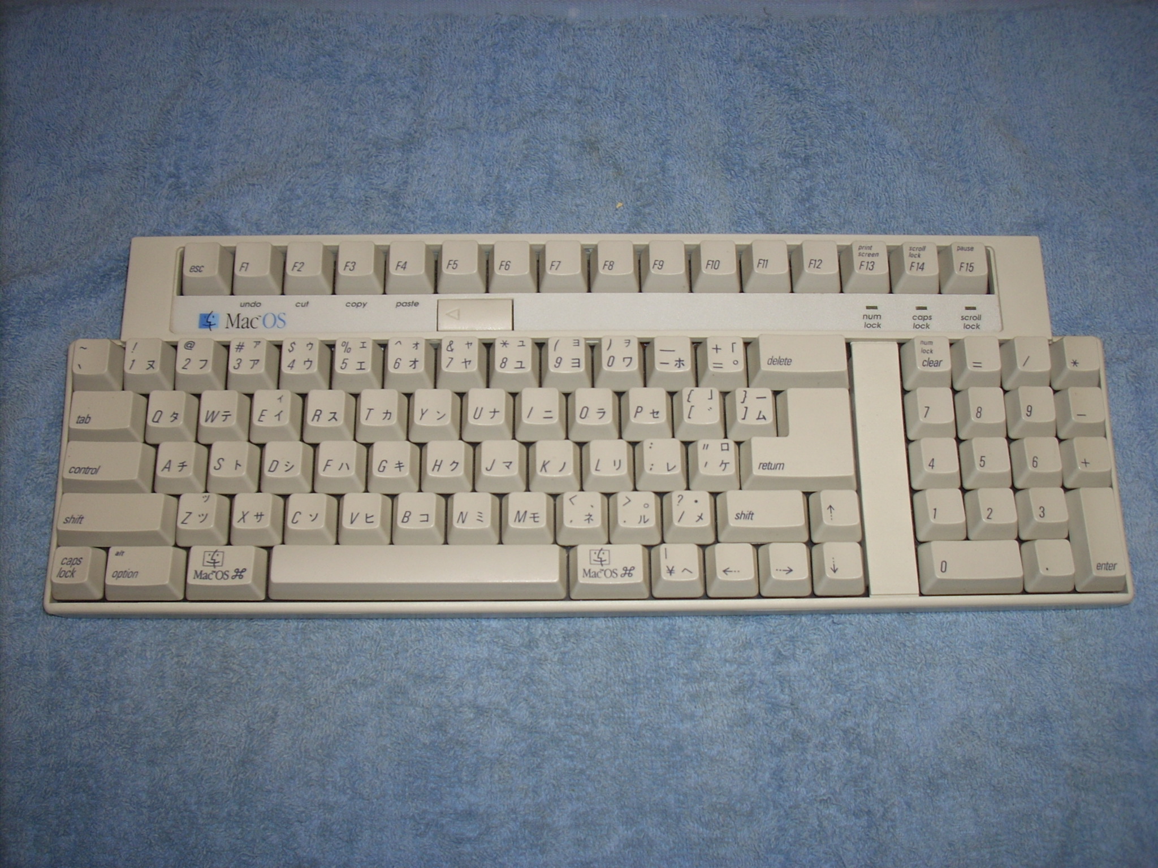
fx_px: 1238
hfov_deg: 50.1
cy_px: 434
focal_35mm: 37
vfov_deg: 38.7
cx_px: 579
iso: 64
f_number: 2.8
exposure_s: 1/30
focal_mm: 6.2
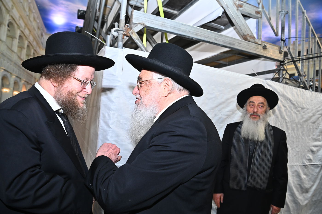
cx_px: 161
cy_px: 107
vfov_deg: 53.1
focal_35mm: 24
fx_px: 214
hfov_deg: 73.8
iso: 3200
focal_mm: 24
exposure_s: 1/200
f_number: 5.6
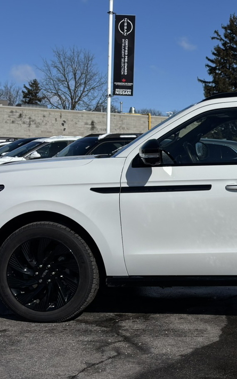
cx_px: 259
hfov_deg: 20.1
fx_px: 640
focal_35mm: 62
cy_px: 174
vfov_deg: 32.9
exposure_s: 1/16129
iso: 50
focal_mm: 5.96
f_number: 1.6
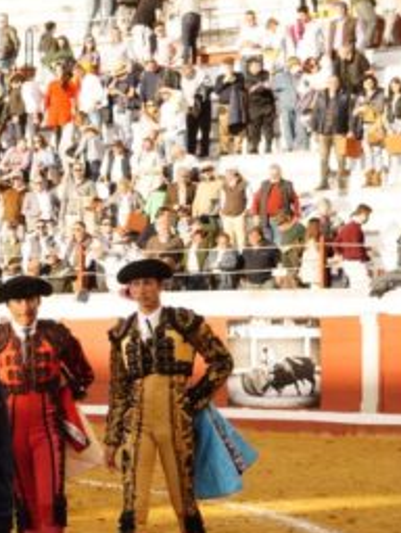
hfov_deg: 10.3
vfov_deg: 14.5
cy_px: 345
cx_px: -326
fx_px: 2095
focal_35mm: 136
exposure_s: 1/800
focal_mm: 47
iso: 800
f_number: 6.3
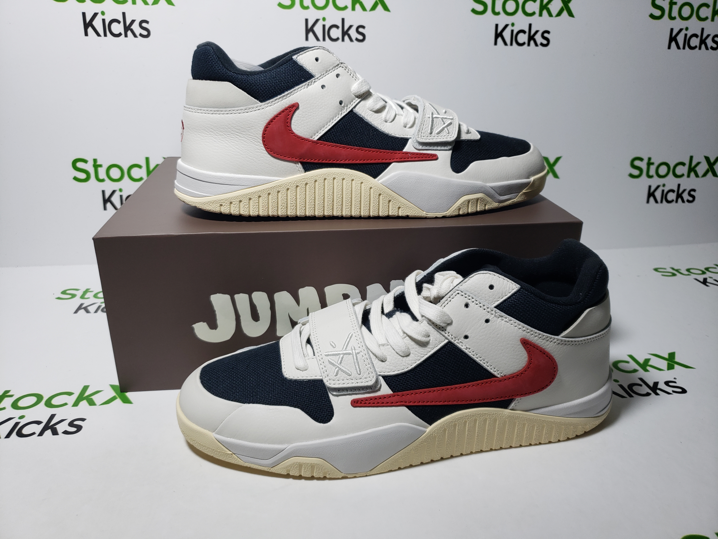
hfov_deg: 67.3
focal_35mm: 26
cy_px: 270
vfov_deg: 53.1
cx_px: 359
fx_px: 539
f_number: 1.5
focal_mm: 4.3
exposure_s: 1/400
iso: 50
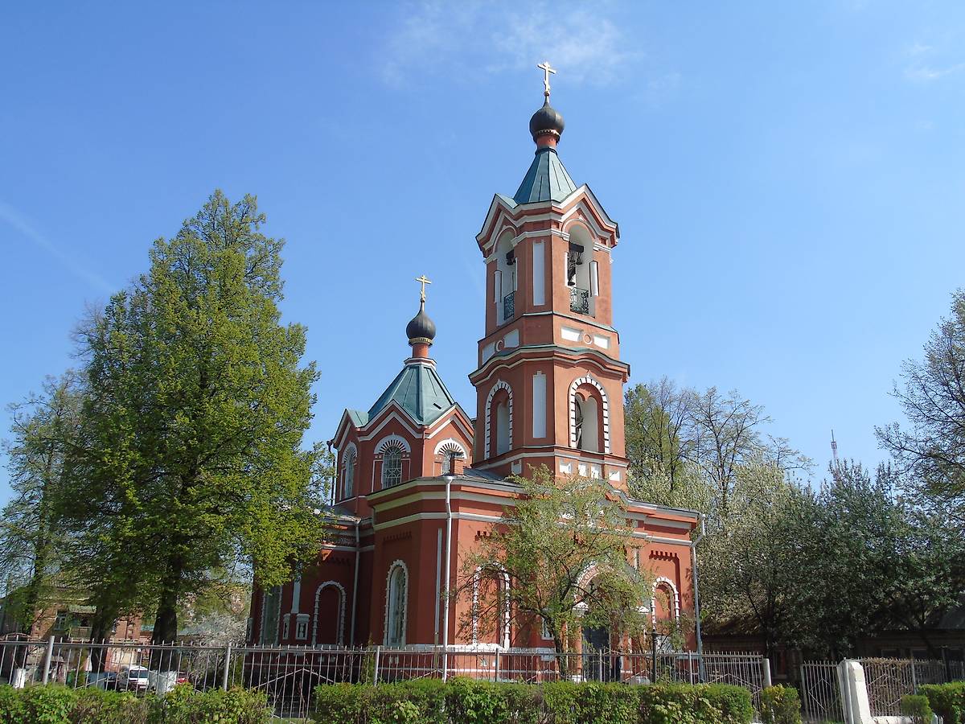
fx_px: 808
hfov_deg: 61.7
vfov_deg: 48.2
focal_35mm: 29
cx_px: 482
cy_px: 362
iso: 80
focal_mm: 5.2
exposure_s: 1/800
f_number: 3.6
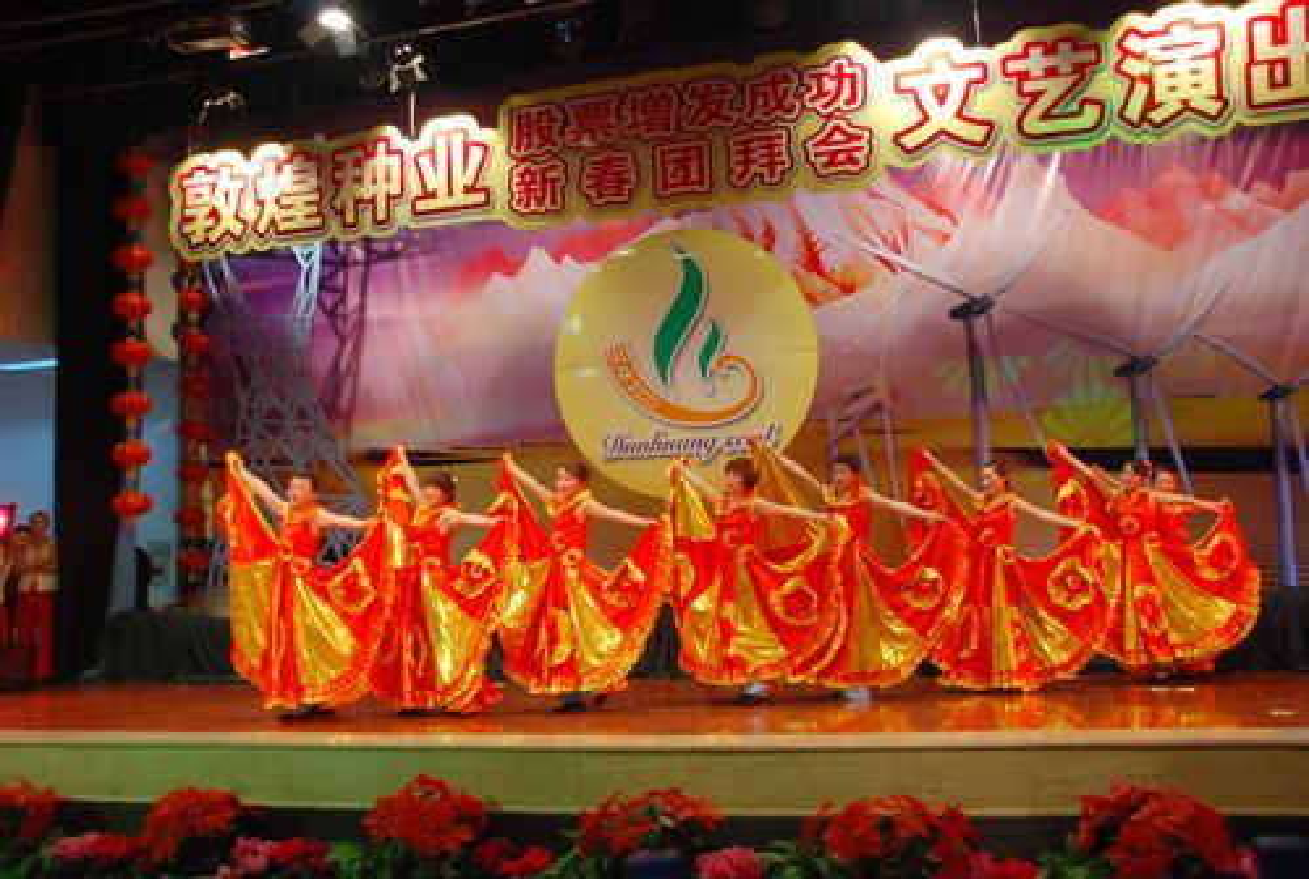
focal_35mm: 33
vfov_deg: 40.2
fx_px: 1203
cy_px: 440
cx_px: 654
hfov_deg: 57.1
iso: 360
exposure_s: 1/60
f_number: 4
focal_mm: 22
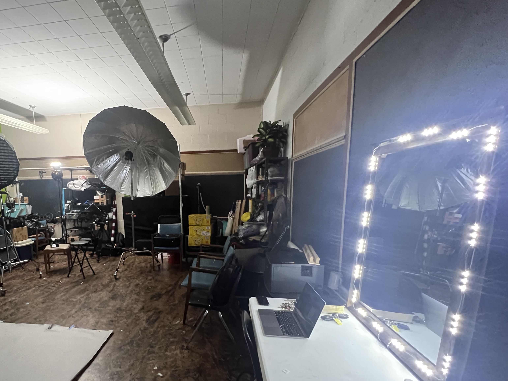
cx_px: 177
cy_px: 225
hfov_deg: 88.3
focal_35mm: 17
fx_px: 249
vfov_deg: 74.1
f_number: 1.8
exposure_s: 1/40
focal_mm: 1.57
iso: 1250
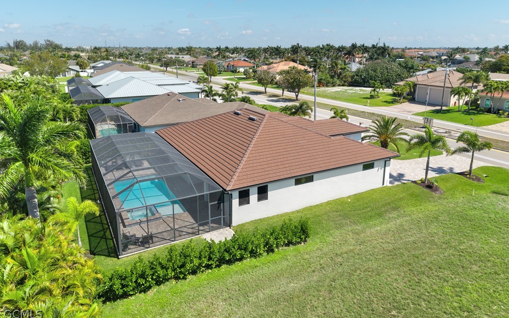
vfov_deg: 47.3
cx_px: 254
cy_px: 128
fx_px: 361
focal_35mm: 26
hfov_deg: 70.4
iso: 100
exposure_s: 1/500
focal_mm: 8.67
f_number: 1.8
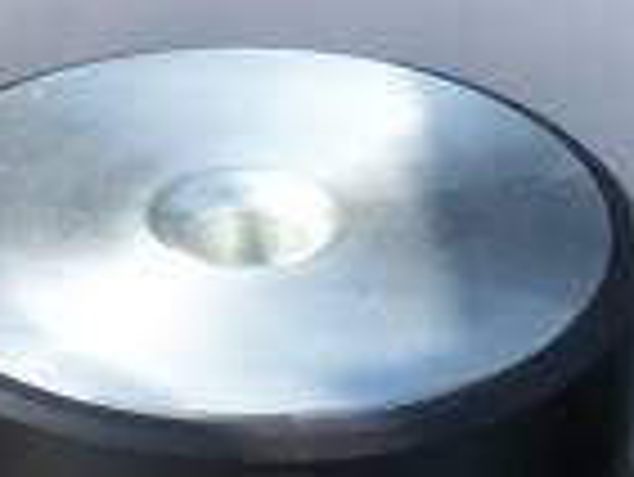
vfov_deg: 5.6
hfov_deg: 7.6
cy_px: -225
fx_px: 4803
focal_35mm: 262
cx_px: 243
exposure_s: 1/264
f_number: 4.5
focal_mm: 5.9
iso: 100
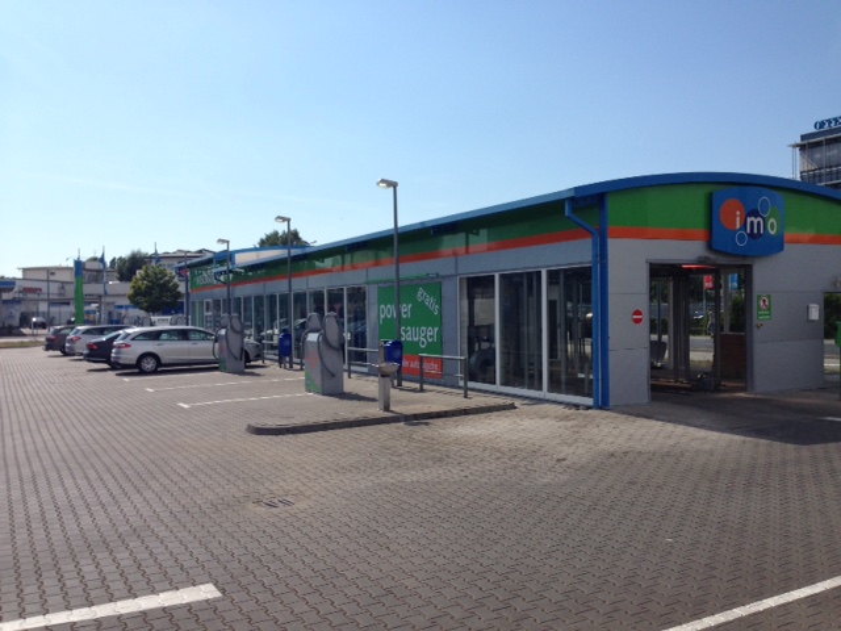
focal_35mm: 33
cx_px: 420
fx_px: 802
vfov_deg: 42.9
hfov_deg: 55.4
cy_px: 316
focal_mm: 4.12
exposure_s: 1/2584
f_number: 2.4
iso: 50
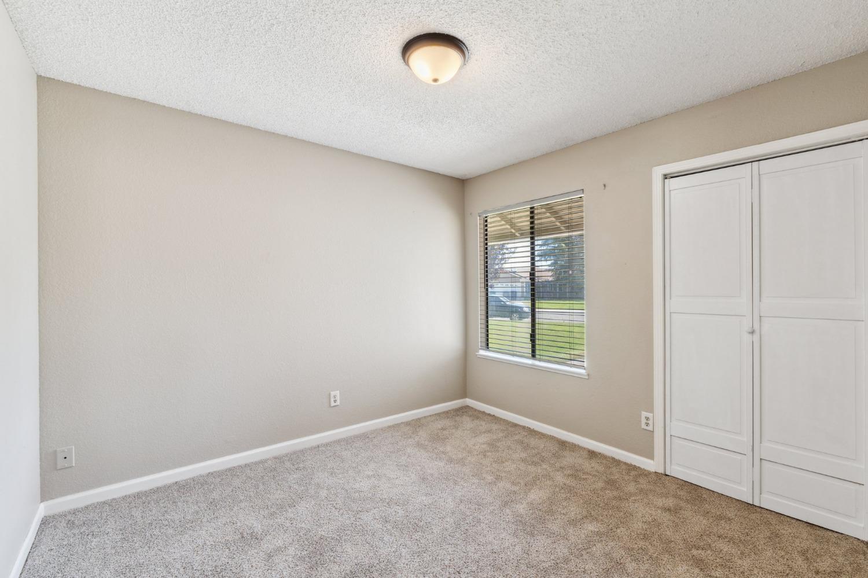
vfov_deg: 77.3
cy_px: 289
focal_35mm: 15
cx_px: 434
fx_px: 362
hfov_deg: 100.4
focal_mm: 10
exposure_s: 1/5
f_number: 8
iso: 100
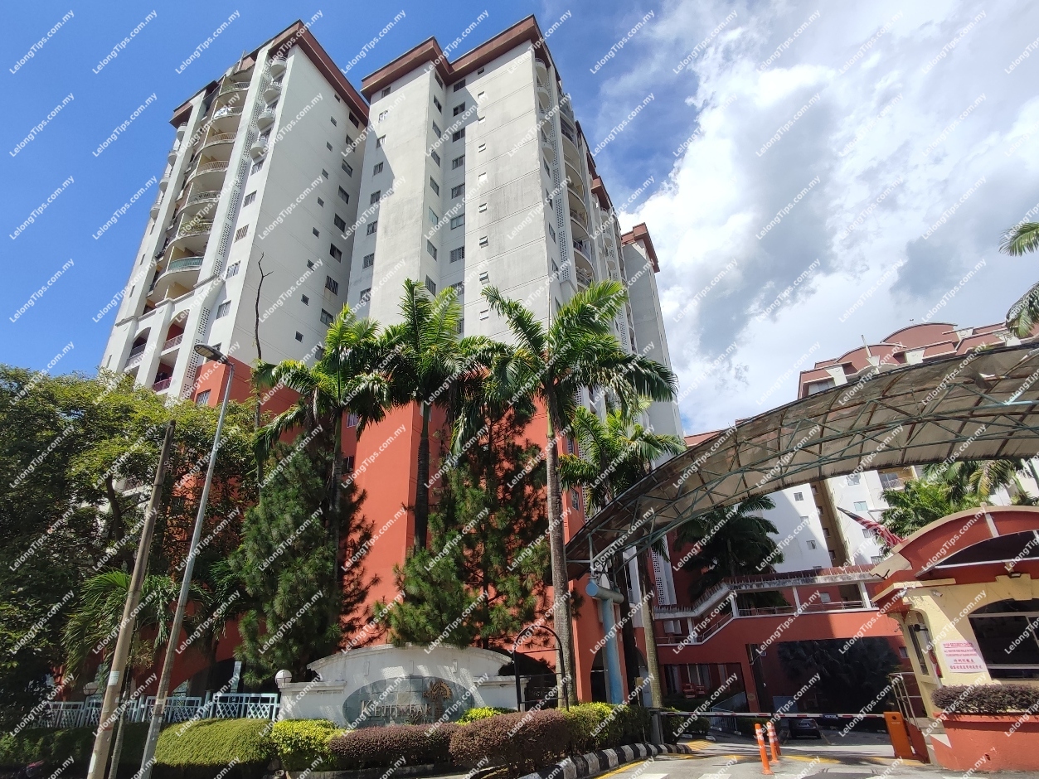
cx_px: 520
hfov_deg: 94.5
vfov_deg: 78.1
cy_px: 390
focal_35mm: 16
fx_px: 480
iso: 50
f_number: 2.2
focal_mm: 1.65
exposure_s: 1/1723
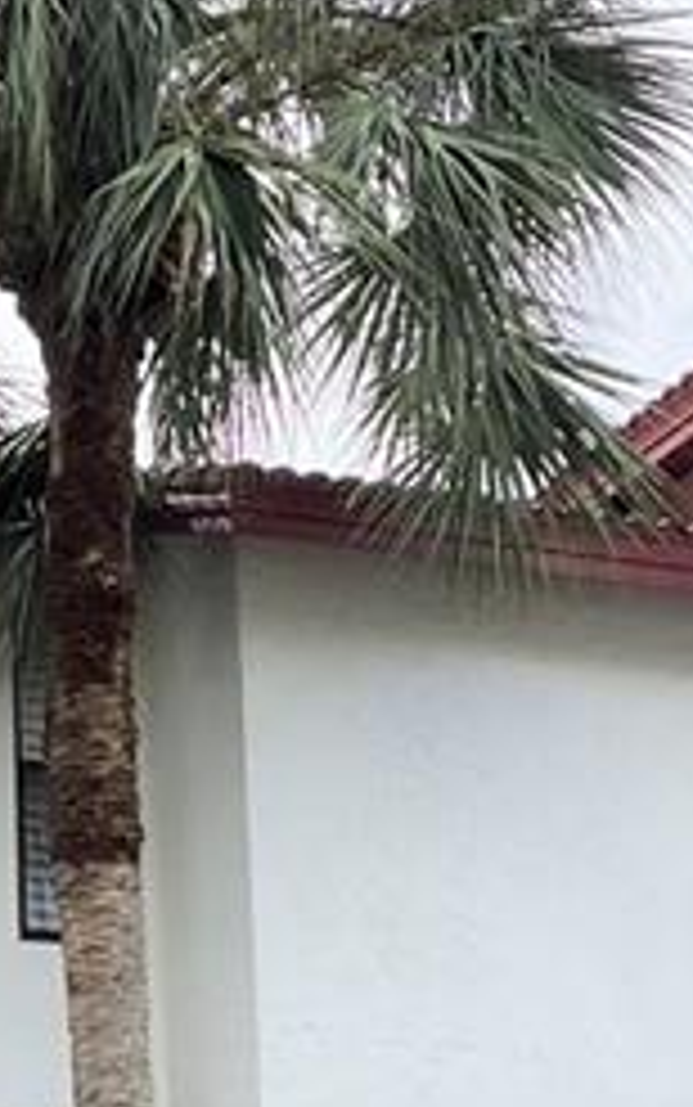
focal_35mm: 96
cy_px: 770
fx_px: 2898
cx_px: 81
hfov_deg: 13.5
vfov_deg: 21.5
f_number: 1.8
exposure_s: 1/568
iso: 16
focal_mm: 3
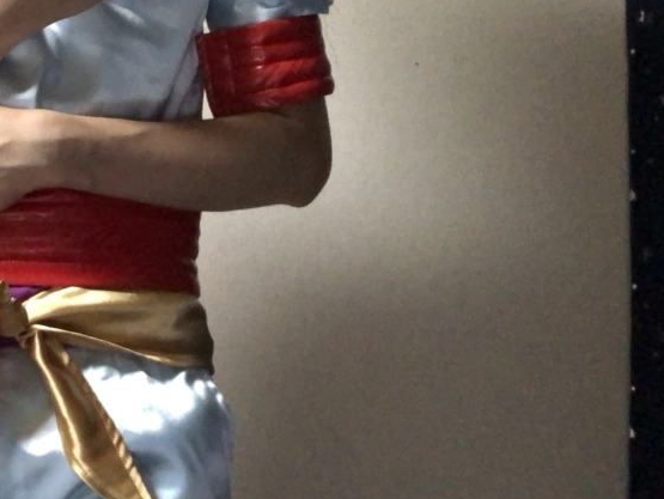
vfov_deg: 24.8
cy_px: 180
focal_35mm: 59
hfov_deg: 31.6
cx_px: 112
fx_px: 1132
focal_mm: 2.87
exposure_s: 1/15
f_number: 2.2
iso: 500
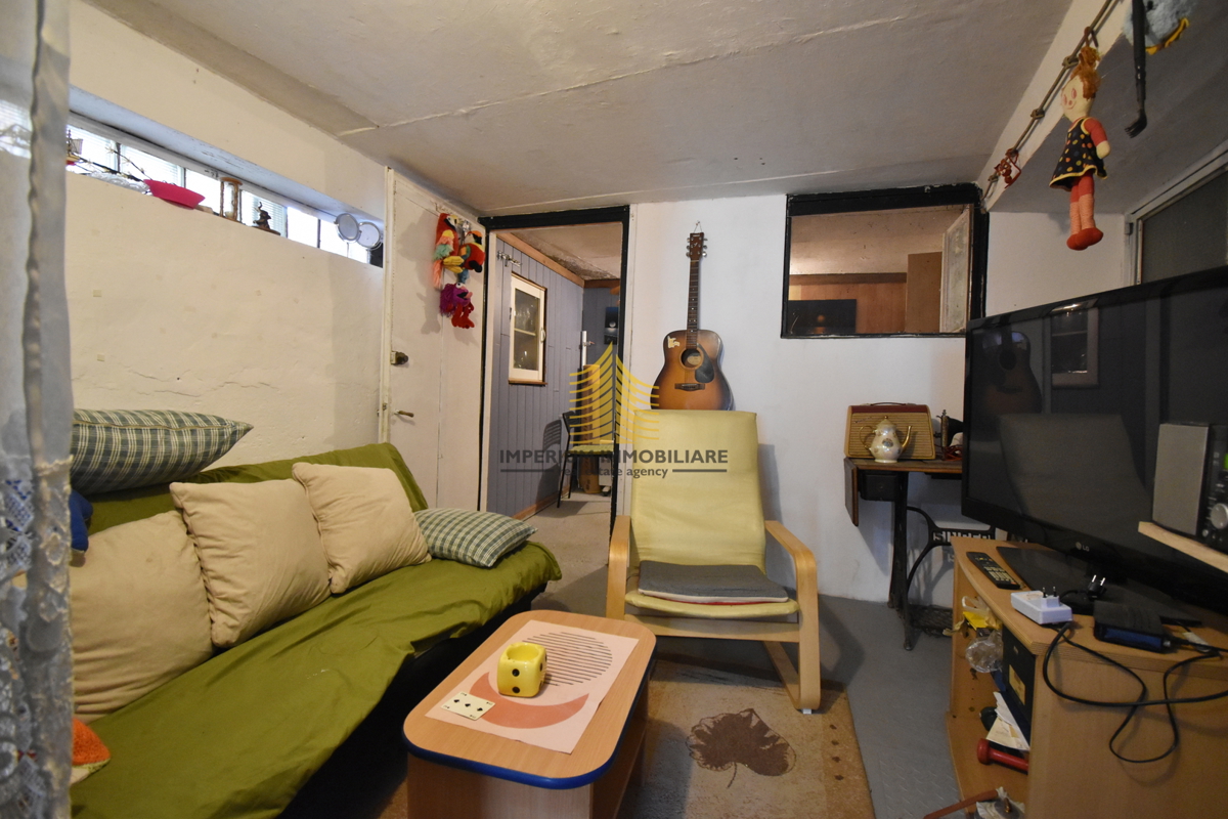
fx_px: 512
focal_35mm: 15
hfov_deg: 100.4
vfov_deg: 77.3
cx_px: 614
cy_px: 410
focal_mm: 10
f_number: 4.5
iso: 2800
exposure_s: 1/30
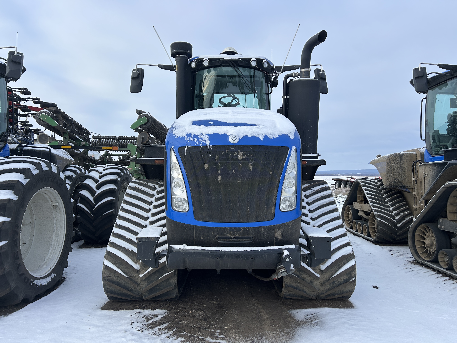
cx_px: 228
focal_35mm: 26
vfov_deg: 53.1
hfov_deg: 67.3
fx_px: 343
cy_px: 172
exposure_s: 1/1779
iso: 50
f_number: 1.5
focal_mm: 5.7
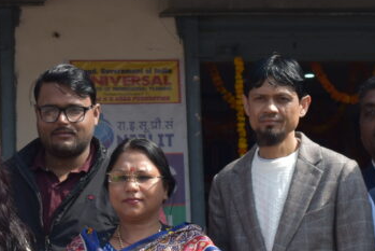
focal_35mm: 178
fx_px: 1857
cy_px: 173
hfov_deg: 11.5
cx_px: 148
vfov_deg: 7.7
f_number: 4
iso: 110
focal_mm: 27
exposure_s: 1/500
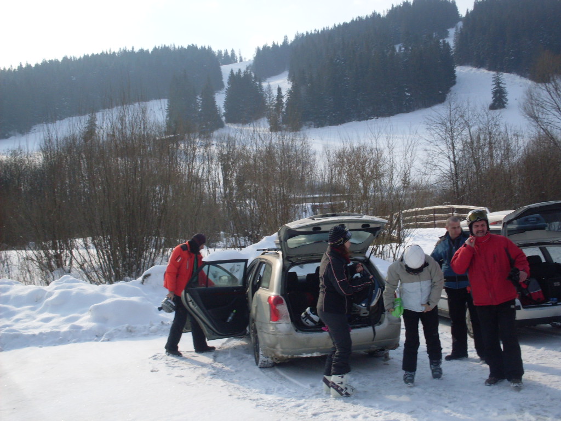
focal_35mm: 38
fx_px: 616
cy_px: 210
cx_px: 280
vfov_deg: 37.7
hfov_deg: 49.0
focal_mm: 6.3
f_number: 8.4
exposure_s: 1/180
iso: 80
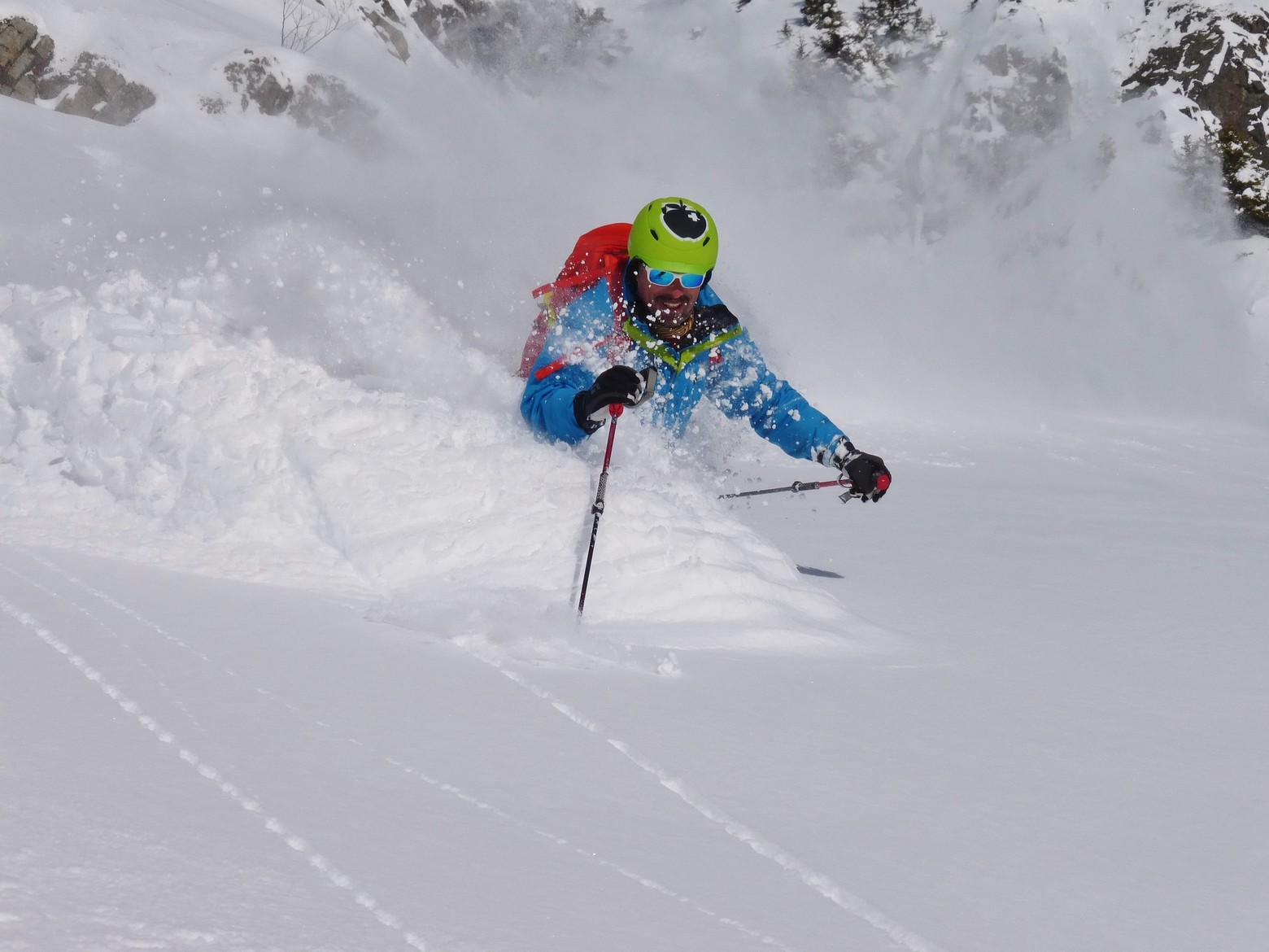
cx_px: 634
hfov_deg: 16.6
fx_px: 4362
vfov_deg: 12.5
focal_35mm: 119
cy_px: 476
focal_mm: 19.4
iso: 100
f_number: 6.3
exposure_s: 1/2000
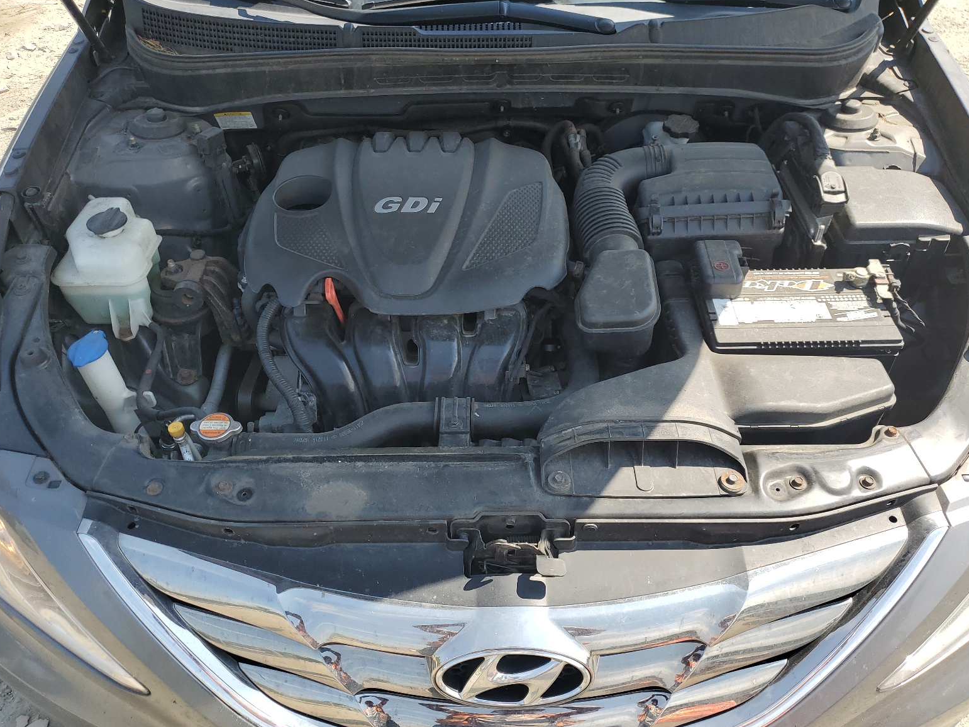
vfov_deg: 51.4
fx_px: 756
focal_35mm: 27
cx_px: 484
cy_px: 355
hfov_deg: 65.3
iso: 50
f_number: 1.5
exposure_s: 1/1111
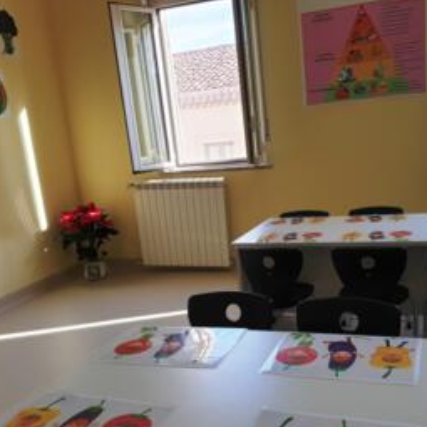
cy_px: 236
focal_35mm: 36
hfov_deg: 45.7
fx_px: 502
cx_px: 261
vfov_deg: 46.0
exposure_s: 1/100
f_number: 2.4
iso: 50
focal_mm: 4.3
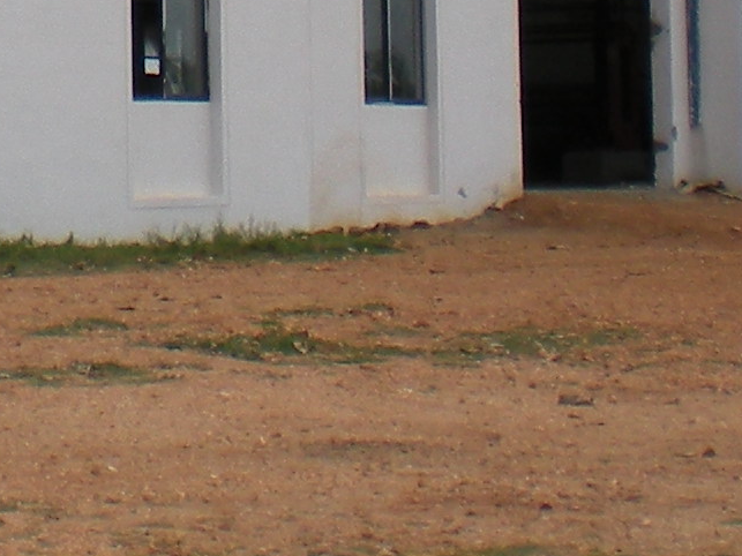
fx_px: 4136
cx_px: -179
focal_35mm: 193
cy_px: -368
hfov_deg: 10.1
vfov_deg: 7.5
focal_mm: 6.3
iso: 64
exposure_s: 1/750
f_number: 4.6
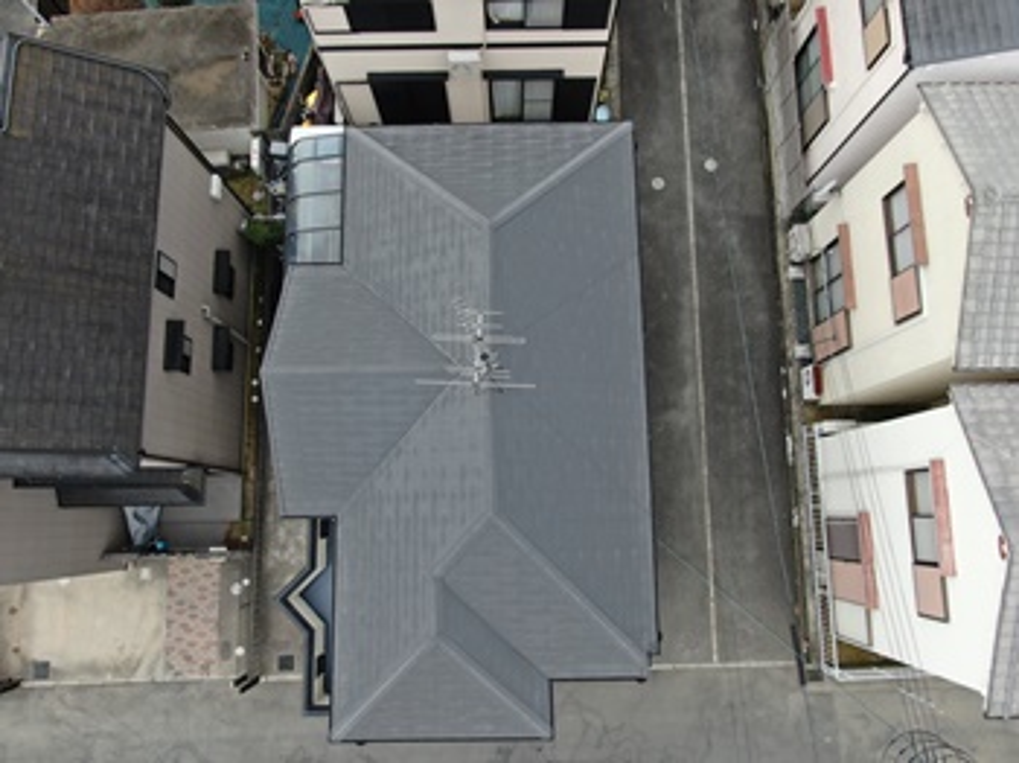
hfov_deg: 71.6
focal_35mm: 24
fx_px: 706
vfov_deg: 56.8
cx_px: 510
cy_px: 382
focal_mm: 4.39
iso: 100
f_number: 2.8
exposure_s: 1/40
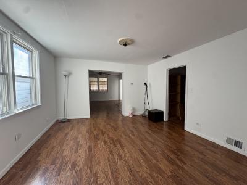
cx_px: 124
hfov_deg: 102.1
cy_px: 92
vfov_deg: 85.7
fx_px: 100
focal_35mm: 14
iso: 200
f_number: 2.2
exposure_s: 1/99
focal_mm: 2.22
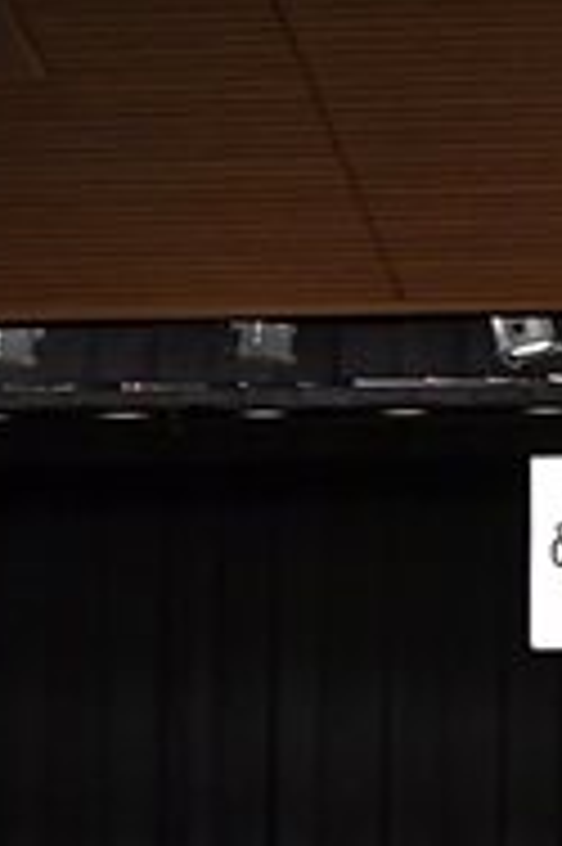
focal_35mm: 198
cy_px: 896
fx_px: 4645
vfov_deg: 10.3
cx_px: 1104
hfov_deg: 6.7
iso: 5000
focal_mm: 32
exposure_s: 1/400
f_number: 5.6
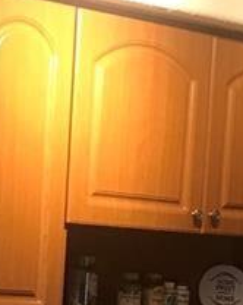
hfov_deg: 9.8
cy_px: 414
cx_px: 145
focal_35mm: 158
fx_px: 1422
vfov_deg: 11.8
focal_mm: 3.99
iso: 40
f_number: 1.8
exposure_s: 1/17
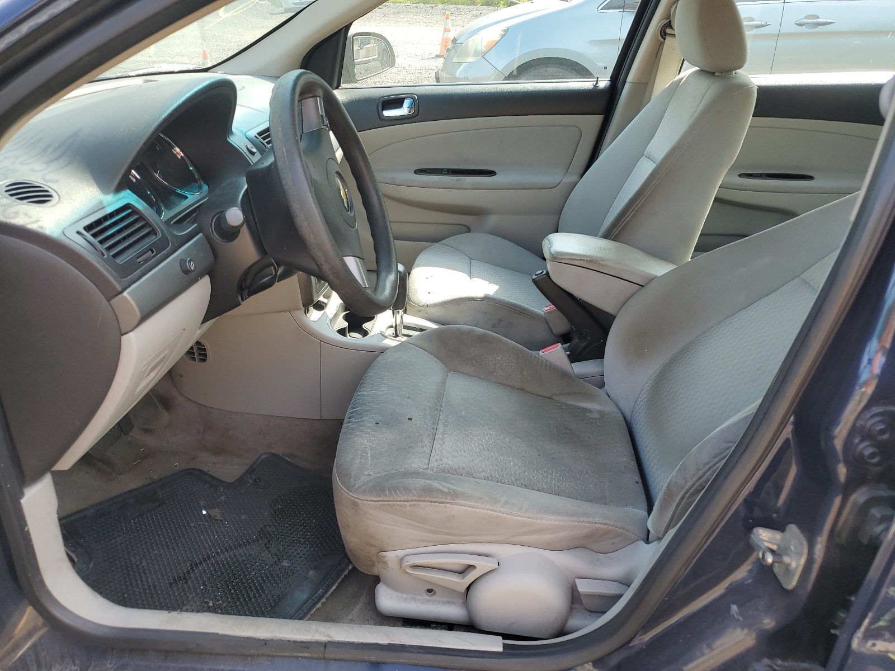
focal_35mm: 26
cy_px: 336
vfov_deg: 53.1
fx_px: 672
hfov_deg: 67.3
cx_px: 448
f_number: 1.5
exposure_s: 1/345
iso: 50
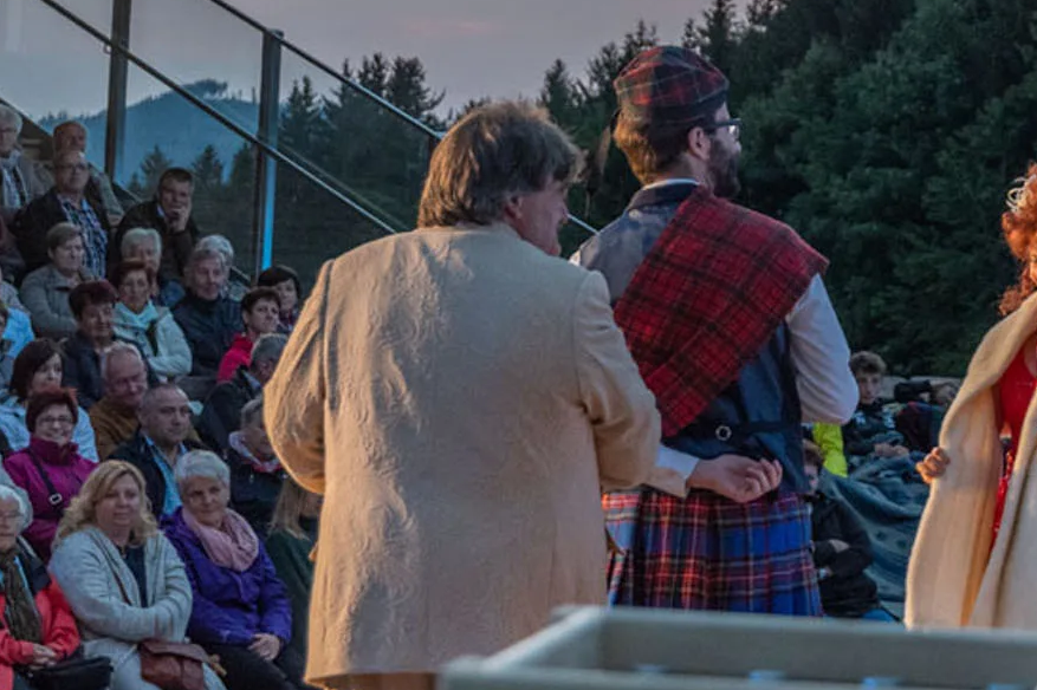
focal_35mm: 138
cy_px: -37
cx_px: 714
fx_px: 3973
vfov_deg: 9.8
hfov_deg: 14.8
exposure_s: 1/250
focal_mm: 42
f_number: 3.5
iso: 1100
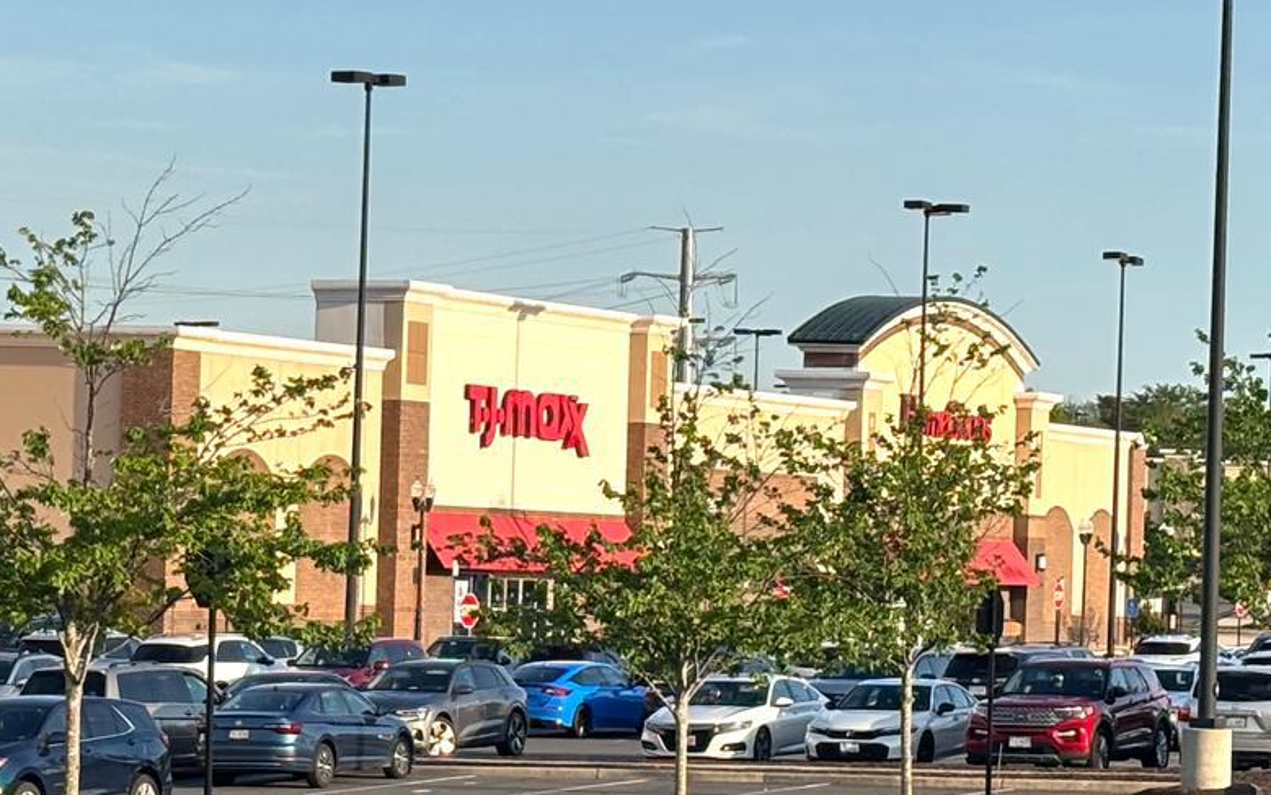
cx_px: 59
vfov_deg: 9.0
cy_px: 351
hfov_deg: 14.2
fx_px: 5023
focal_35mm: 145
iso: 40
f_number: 1.6
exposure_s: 1/2288
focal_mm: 5.96
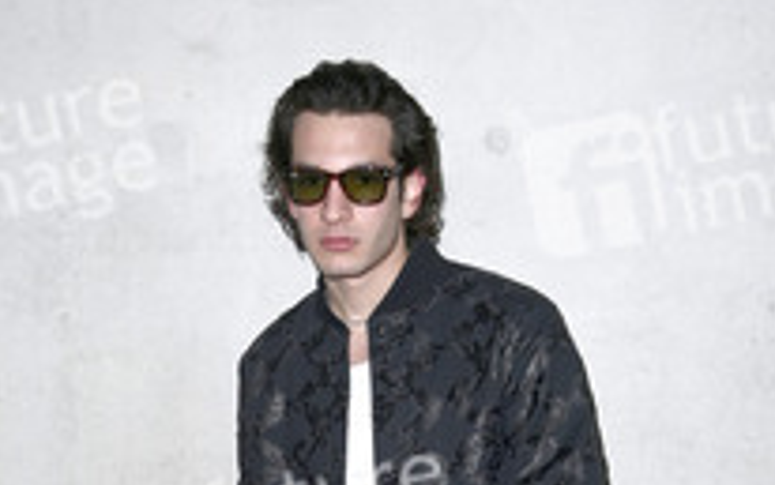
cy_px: 733
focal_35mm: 75
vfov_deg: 15.9
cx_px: 372
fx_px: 1585
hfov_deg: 27.5
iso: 640
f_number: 5.6
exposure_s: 1/160
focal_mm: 38
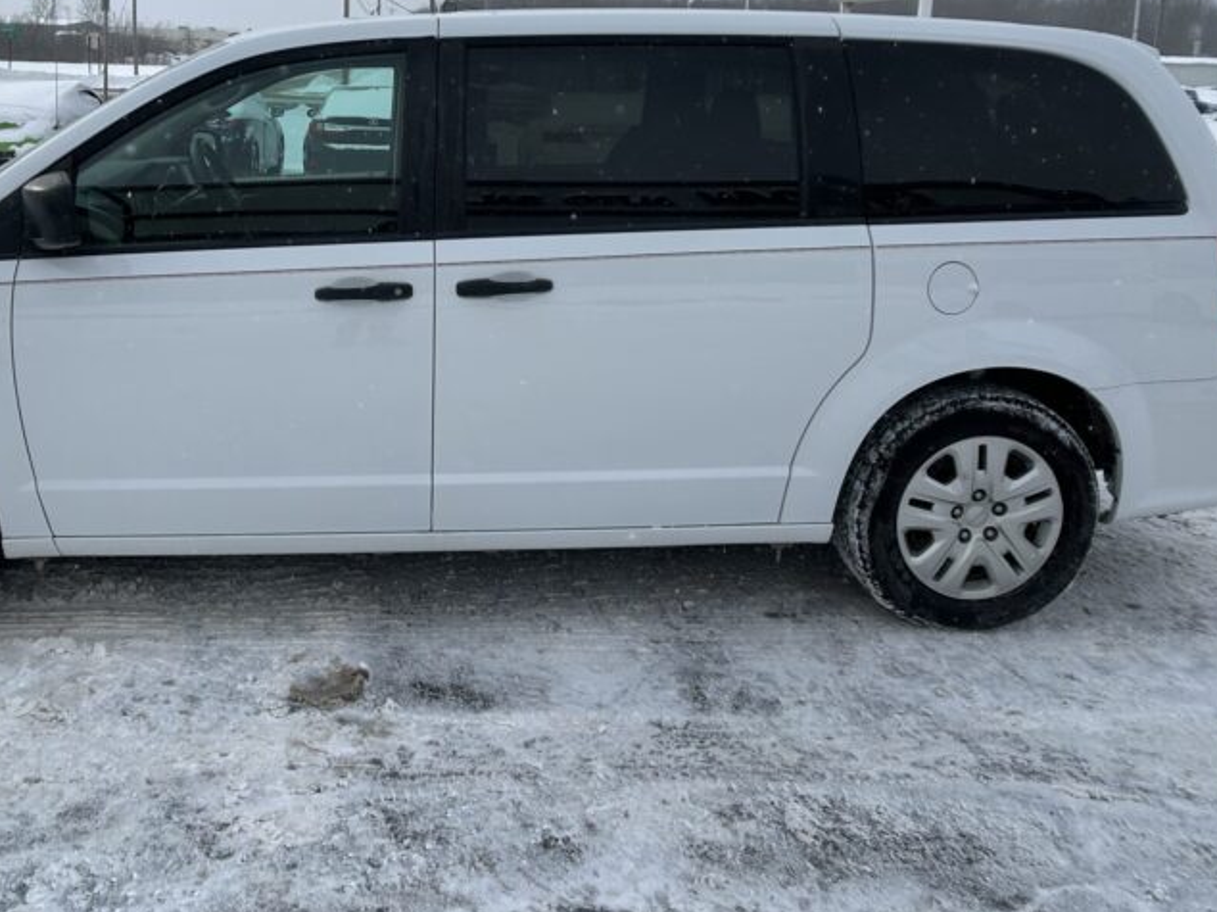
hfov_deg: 44.2
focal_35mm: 42
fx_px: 1476
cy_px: 215
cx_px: 413
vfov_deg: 33.6
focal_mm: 5.7
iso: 50
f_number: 1.5
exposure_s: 1/3968
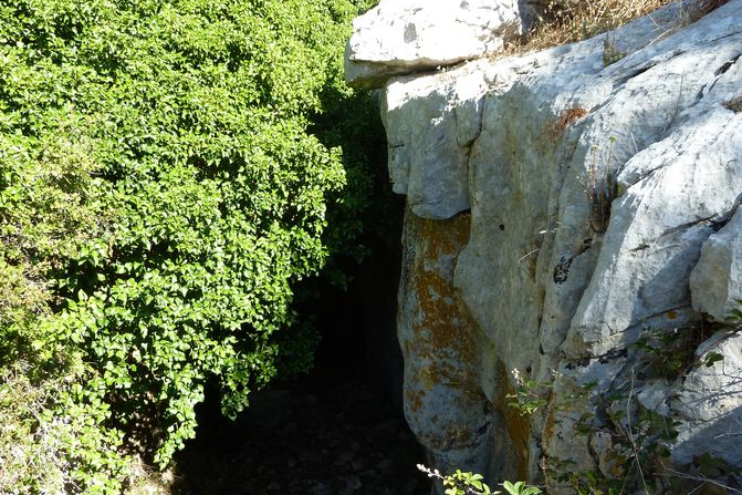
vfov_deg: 42.1
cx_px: 327
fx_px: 639
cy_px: 300
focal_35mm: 31
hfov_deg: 60.1
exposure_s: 1/125
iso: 80
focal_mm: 4.1
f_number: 4
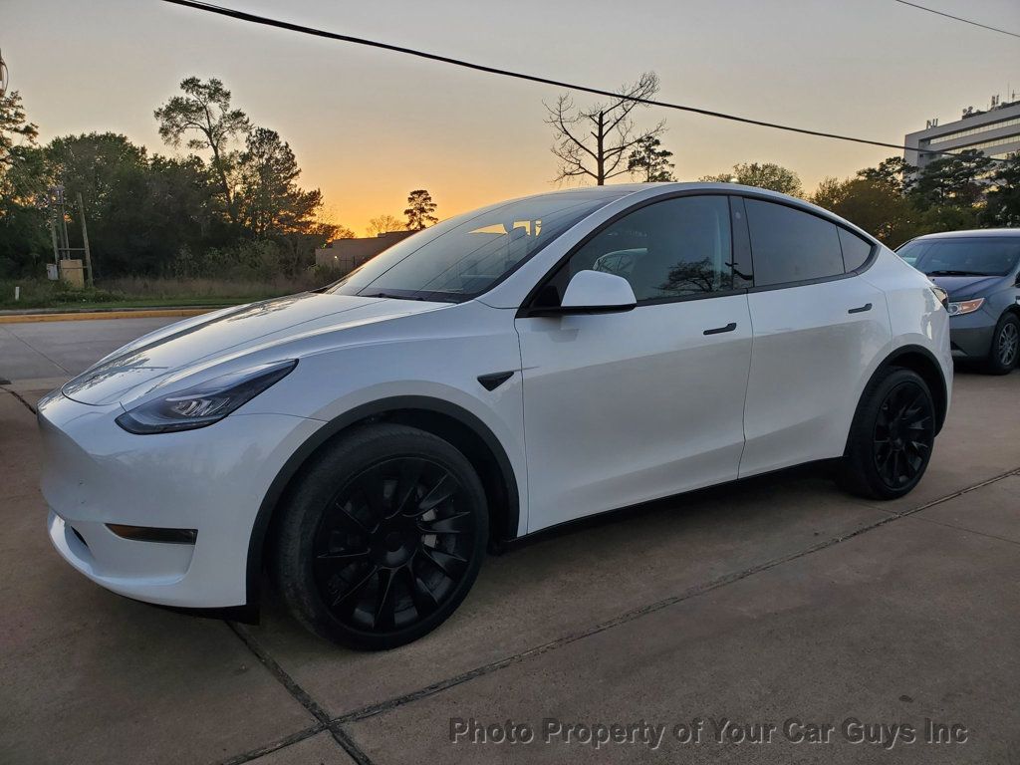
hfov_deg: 67.3
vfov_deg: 53.1
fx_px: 766
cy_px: 382
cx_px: 510
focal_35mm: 26
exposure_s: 1/88
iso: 50
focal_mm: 4.3
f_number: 2.4
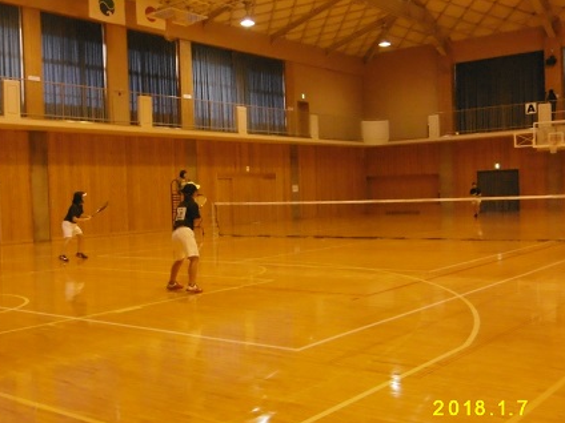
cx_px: 257
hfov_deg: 43.8
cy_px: 213
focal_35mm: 43
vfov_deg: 33.6
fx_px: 702
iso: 1600
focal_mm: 6.8
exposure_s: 1/160
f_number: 3.7
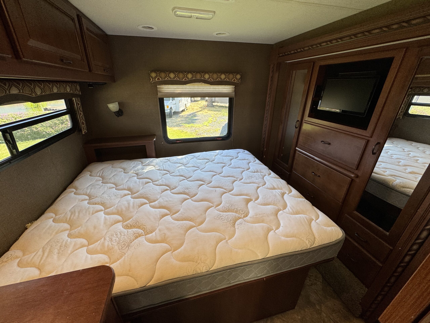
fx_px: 174
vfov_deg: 85.7
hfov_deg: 102.1
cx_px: 215
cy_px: 162
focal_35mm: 14
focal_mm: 2.22
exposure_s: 1/99
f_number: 2.2
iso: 125
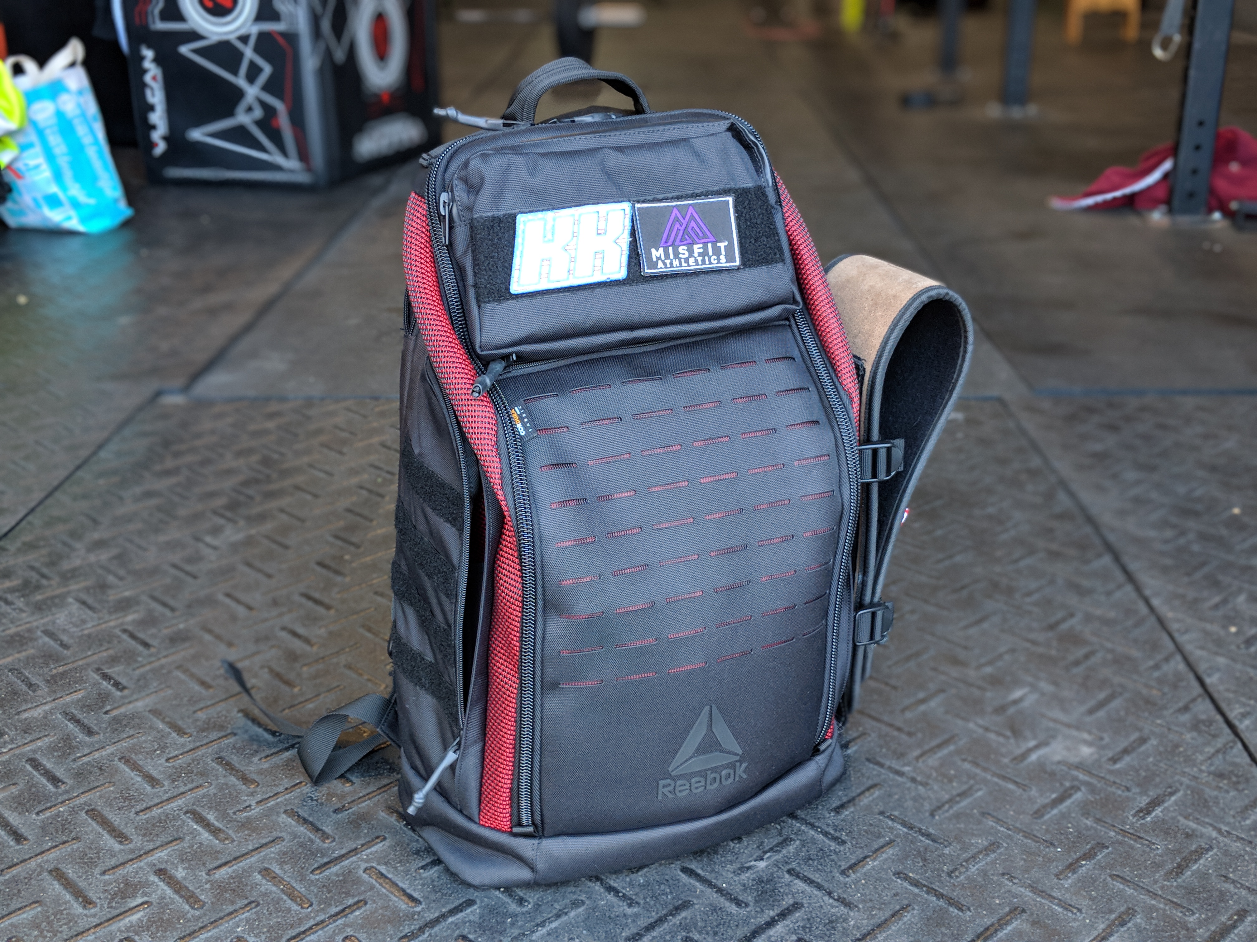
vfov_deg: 51.4
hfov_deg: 65.3
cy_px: 471
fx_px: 980
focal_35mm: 27
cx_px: 628
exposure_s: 1/60
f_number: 1.8
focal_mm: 4.44
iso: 158
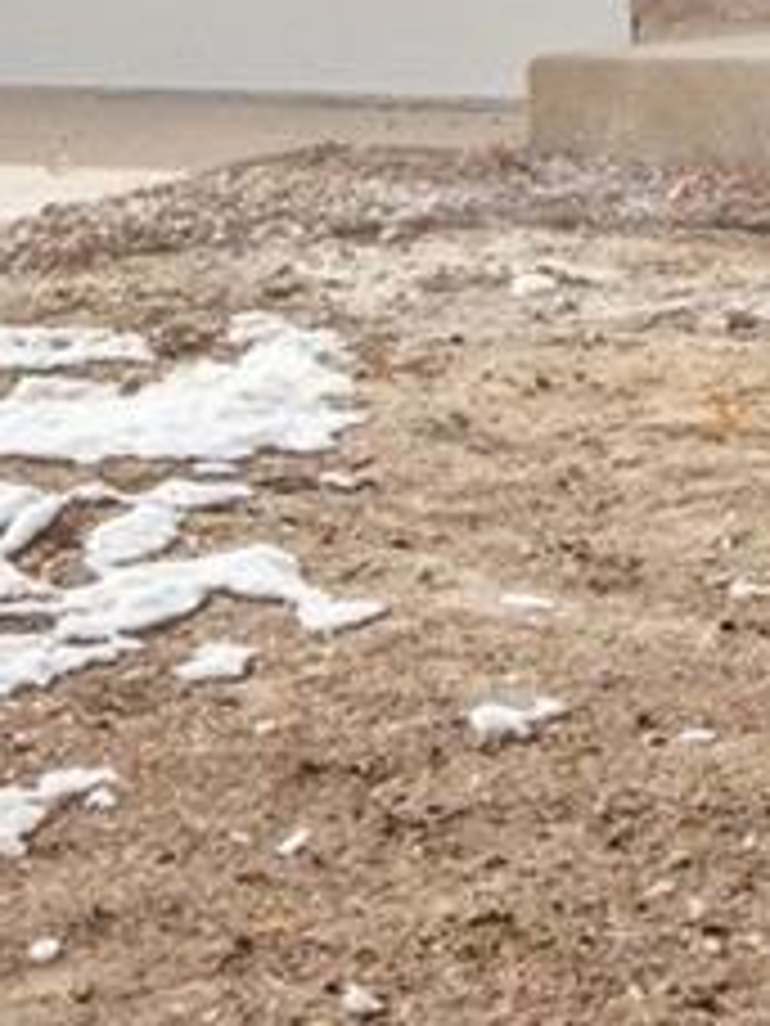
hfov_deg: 8.6
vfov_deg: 10.6
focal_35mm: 169
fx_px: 5012
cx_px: 1184
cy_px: -1107
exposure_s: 1/400
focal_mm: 25
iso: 500
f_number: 6.3
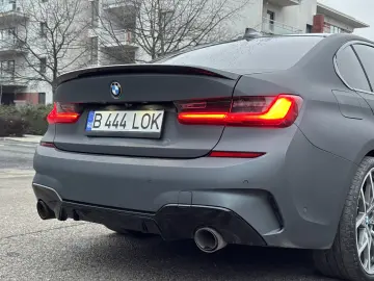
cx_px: 187
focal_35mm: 48
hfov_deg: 39.7
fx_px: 519
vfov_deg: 30.3
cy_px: 140
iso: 250
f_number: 1.78
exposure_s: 1/60
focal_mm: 6.76
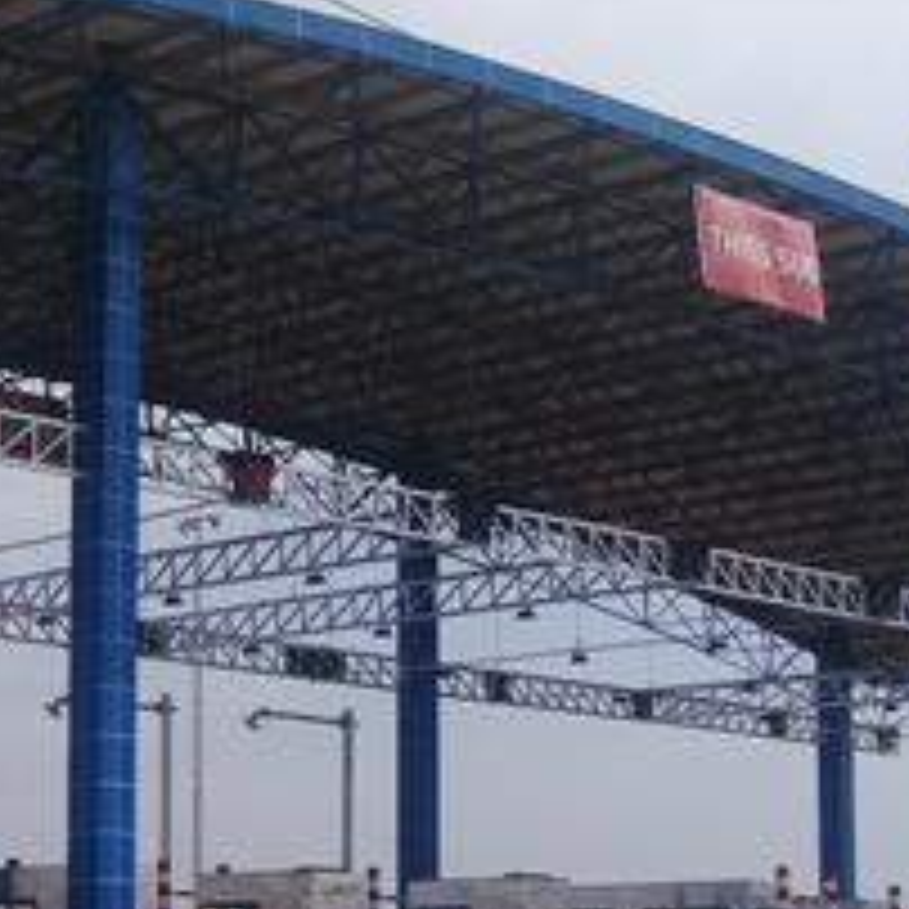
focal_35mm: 87
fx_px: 2585
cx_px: -108
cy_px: 760
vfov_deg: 19.7
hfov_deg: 19.1
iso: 50
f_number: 2.2
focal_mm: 3.3
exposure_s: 1/2242
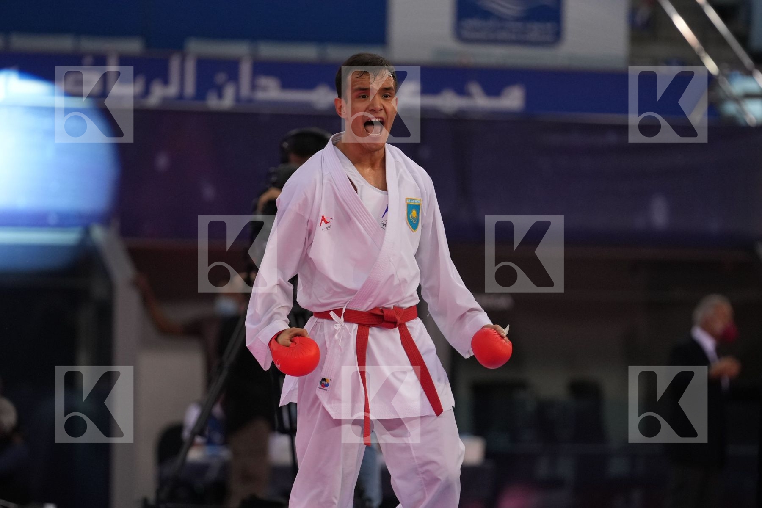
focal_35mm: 300
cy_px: 254
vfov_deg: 4.6
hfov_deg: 6.9
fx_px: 6350
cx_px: 381
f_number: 2.8
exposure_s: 1/1000
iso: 2000
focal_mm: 200
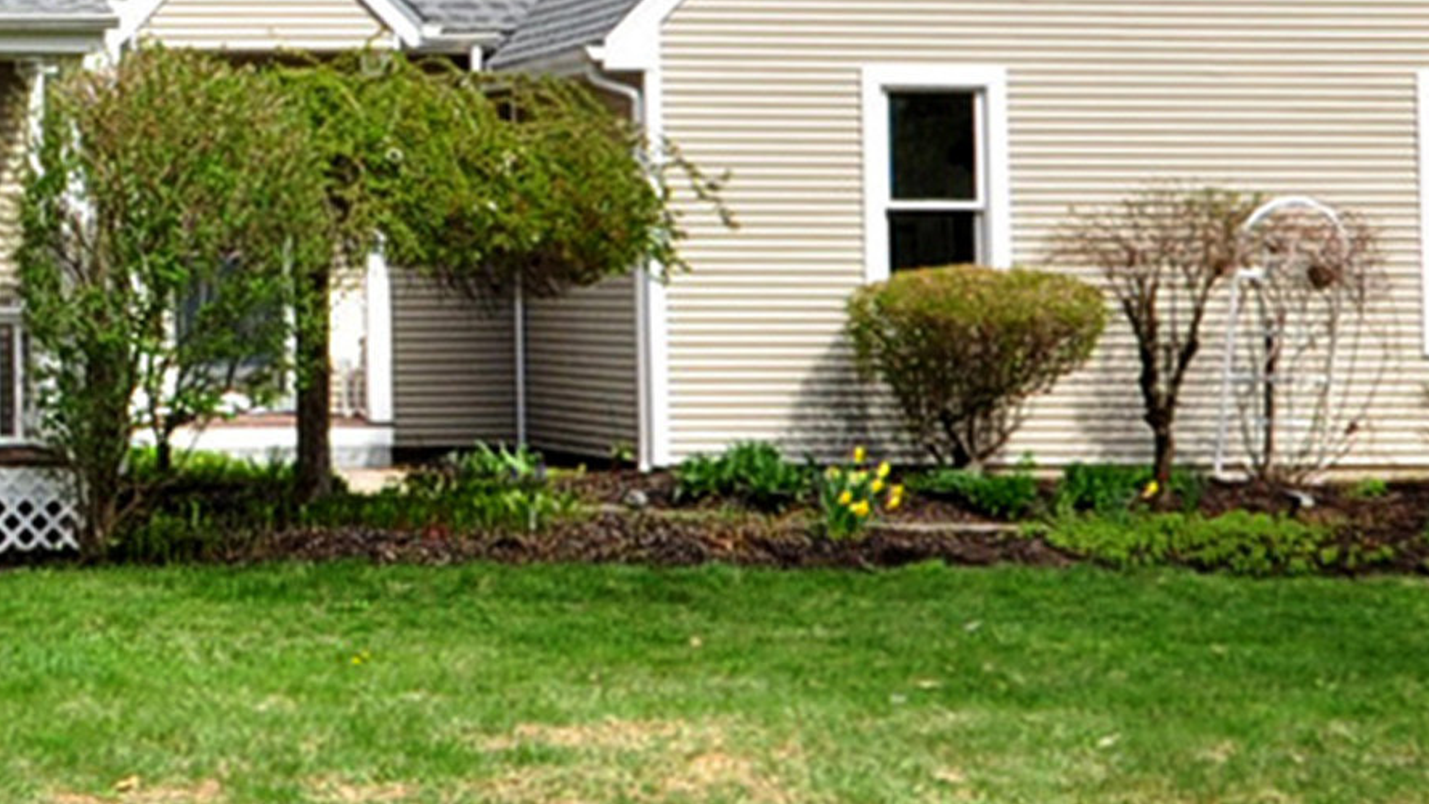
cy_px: -295
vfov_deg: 14.9
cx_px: -323
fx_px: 2907
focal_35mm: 77
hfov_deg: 24.7
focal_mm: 15
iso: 320
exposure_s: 1/320
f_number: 8
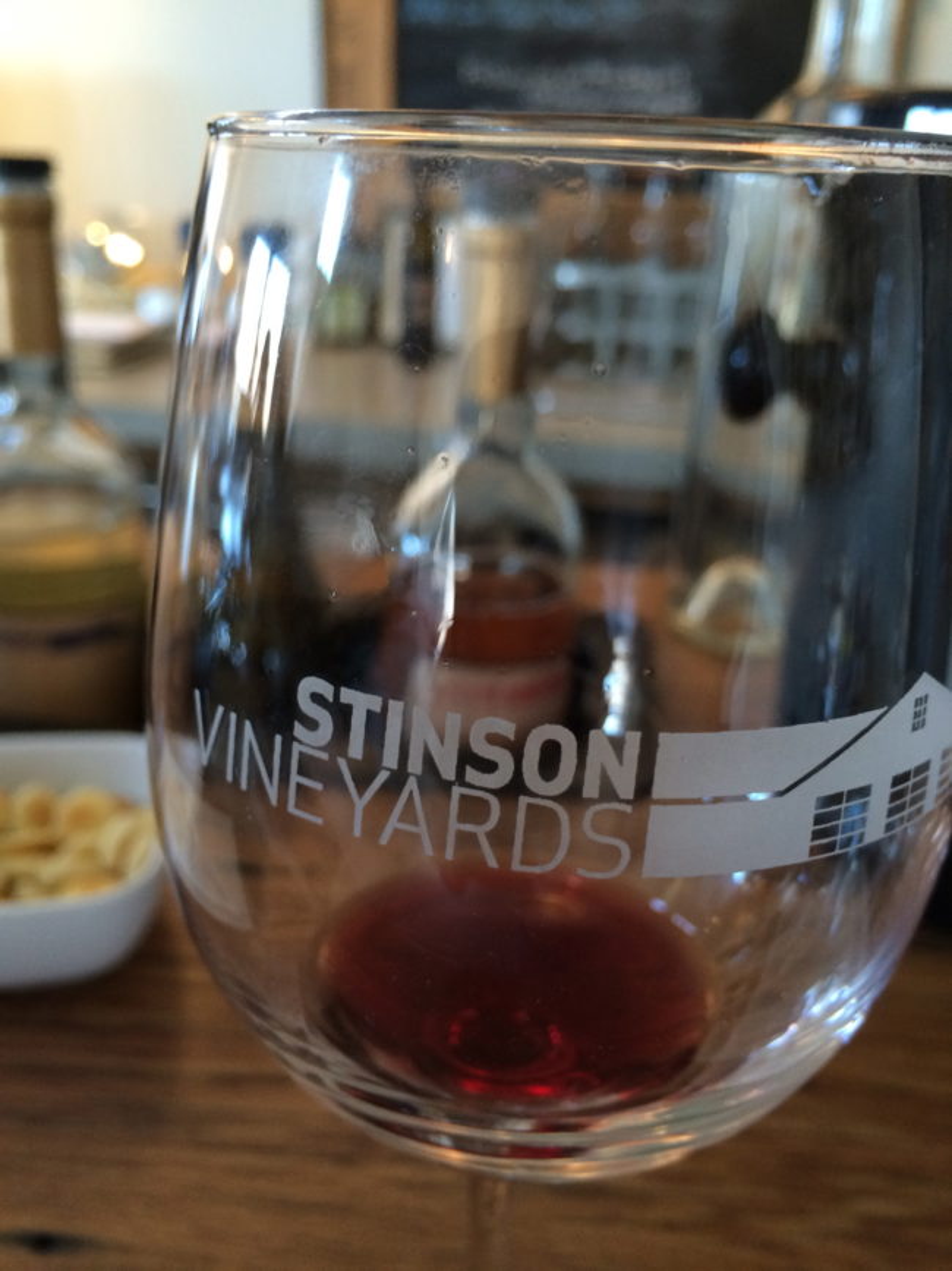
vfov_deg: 60.0
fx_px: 1100
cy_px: 636
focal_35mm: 30
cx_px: 476
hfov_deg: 46.8
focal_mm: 4.12
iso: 160
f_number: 2.2
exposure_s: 1/30
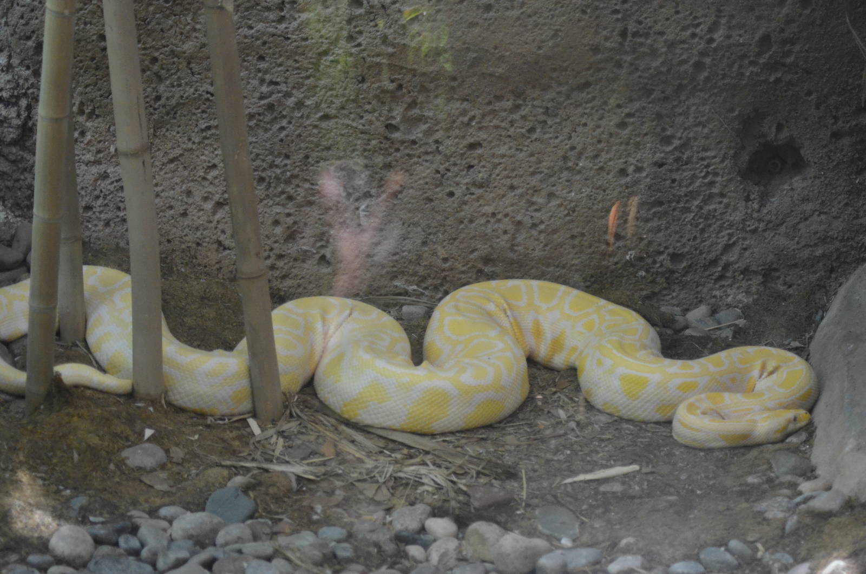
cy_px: 287
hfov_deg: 19.5
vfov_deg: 13.0
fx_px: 2521
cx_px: 433
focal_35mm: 105
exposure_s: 1/125
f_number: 4
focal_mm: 70
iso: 2800
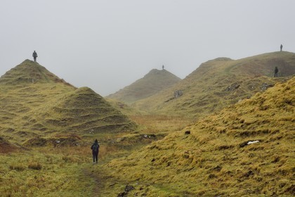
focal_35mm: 70
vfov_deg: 19.5
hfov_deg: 28.8
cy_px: 98
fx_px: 574
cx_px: 148
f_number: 11
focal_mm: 70
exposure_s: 1/250
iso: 400
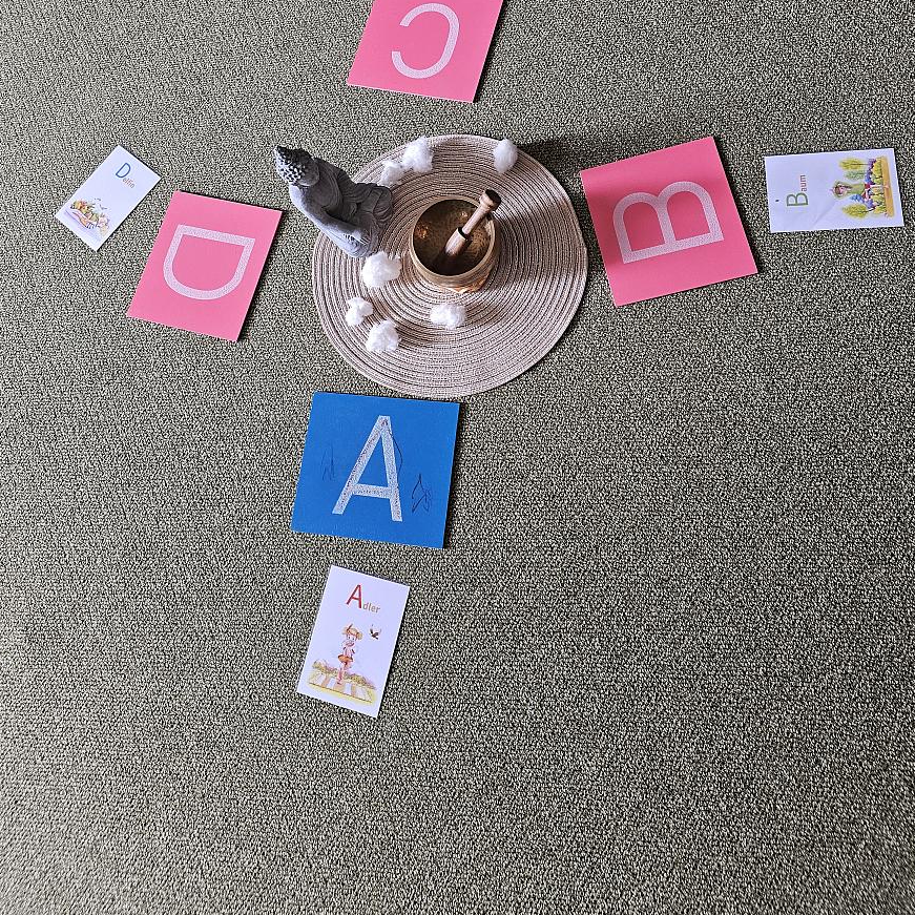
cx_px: 458
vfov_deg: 56.1
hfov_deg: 57.3
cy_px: 306
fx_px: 837
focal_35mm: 28
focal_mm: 6.3
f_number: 1.7
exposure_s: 1/100
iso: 160
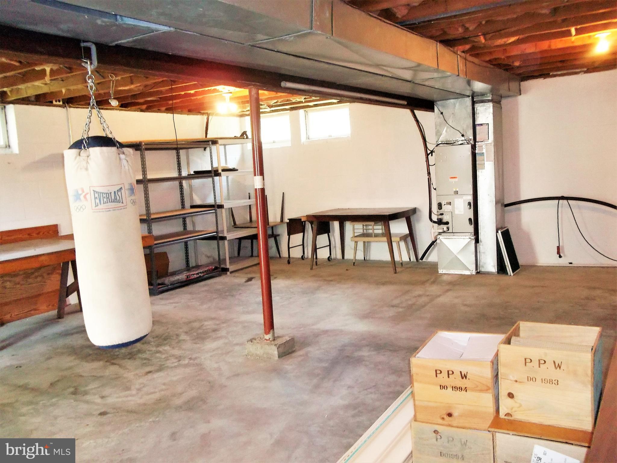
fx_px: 570
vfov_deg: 44.2
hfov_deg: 56.8
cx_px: 308
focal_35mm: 32
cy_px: 232
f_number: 2.9
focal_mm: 5.7
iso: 320
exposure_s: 1/40
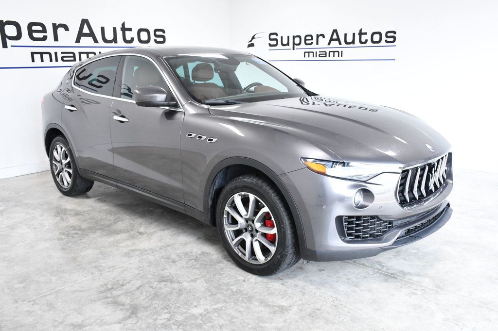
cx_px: 249
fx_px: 456
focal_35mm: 33
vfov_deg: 39.9
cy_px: 166
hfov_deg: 57.2
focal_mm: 22
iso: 2500
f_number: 7.1
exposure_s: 1/200
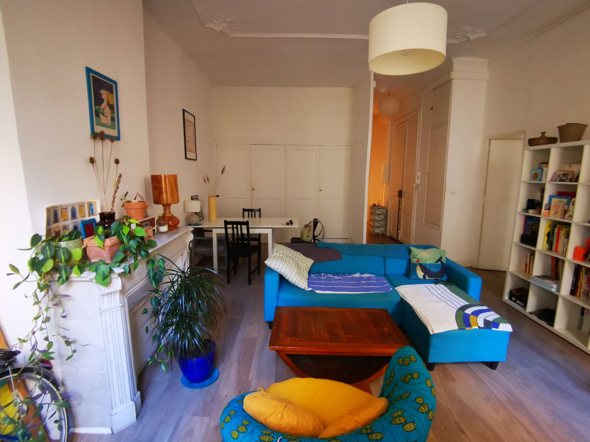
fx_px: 290
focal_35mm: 17
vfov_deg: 74.7
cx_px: 295
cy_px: 221
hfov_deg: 91.0
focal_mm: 2.26
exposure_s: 1/33.3
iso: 800
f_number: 2.2
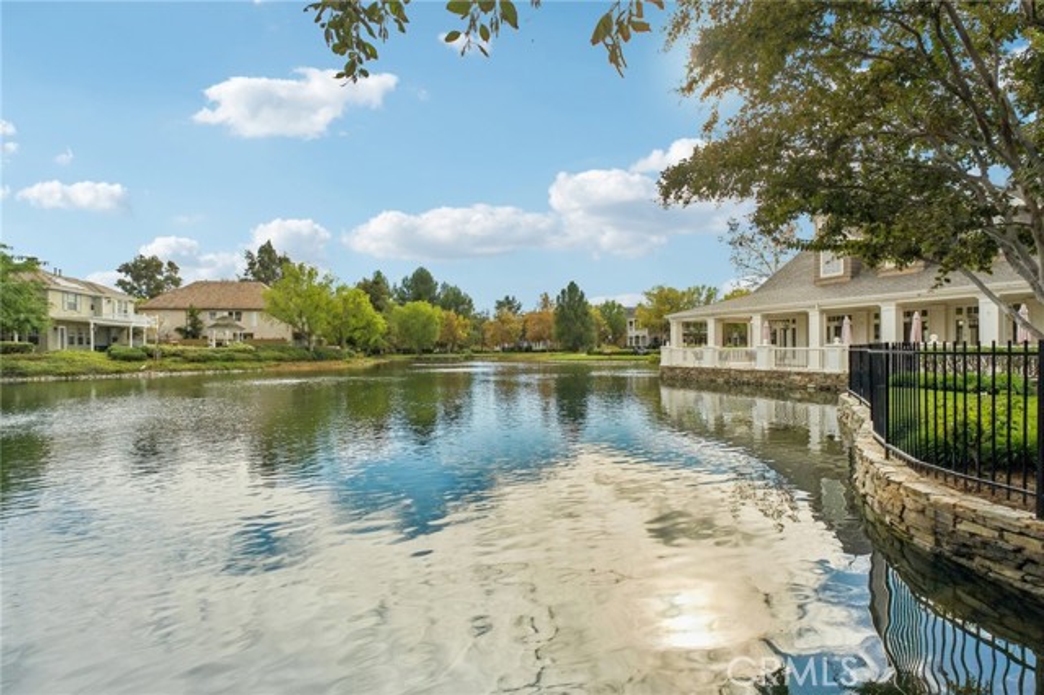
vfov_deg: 67.3
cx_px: 522
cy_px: 348
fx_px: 522
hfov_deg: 90.0
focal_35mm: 18
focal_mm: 11.7
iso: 400
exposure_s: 1/1600
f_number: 7.1
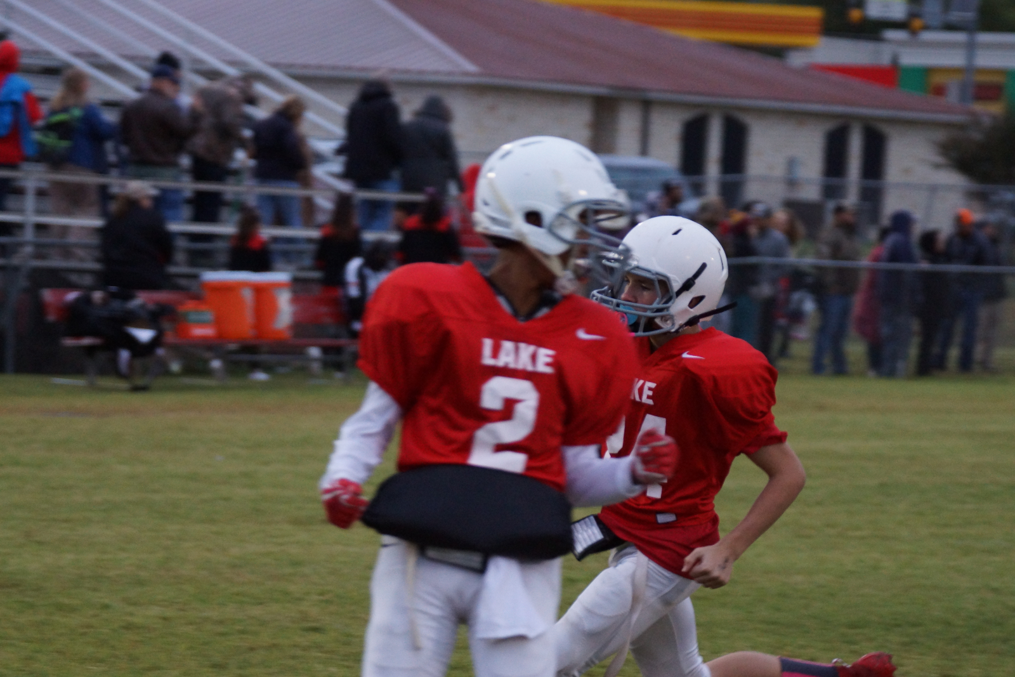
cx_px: 508
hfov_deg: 8.6
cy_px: 338
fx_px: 6767
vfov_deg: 5.7
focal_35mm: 240
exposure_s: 1/250
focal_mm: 160
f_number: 5.6
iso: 1600
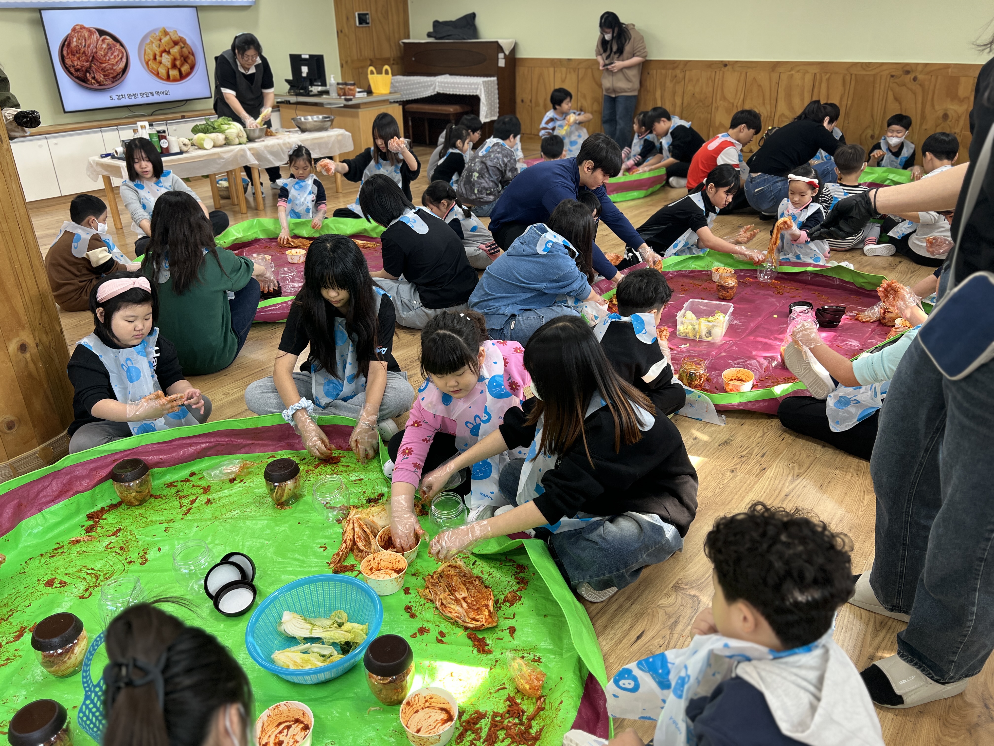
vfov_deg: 53.1
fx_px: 747
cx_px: 497
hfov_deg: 67.3
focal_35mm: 26
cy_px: 373
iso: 80
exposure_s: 1/120
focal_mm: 5.7
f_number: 1.5
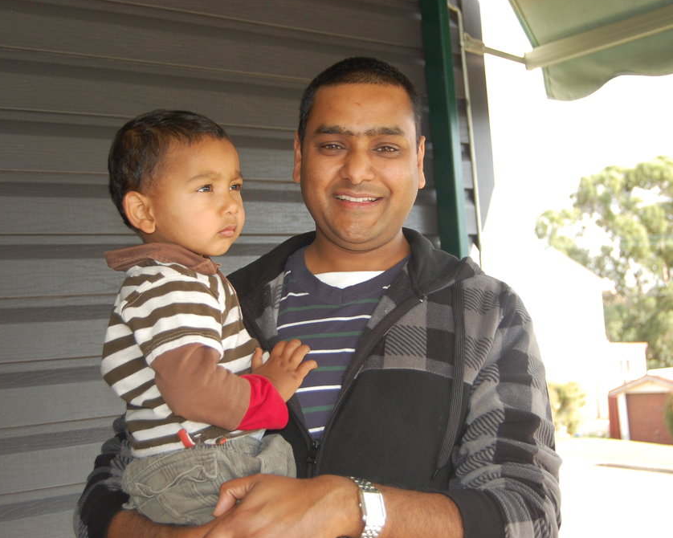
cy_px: 268
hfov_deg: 34.1
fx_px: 1095
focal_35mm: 55
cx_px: 313
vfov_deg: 27.6
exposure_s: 1/250
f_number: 4.5
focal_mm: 32
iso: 400
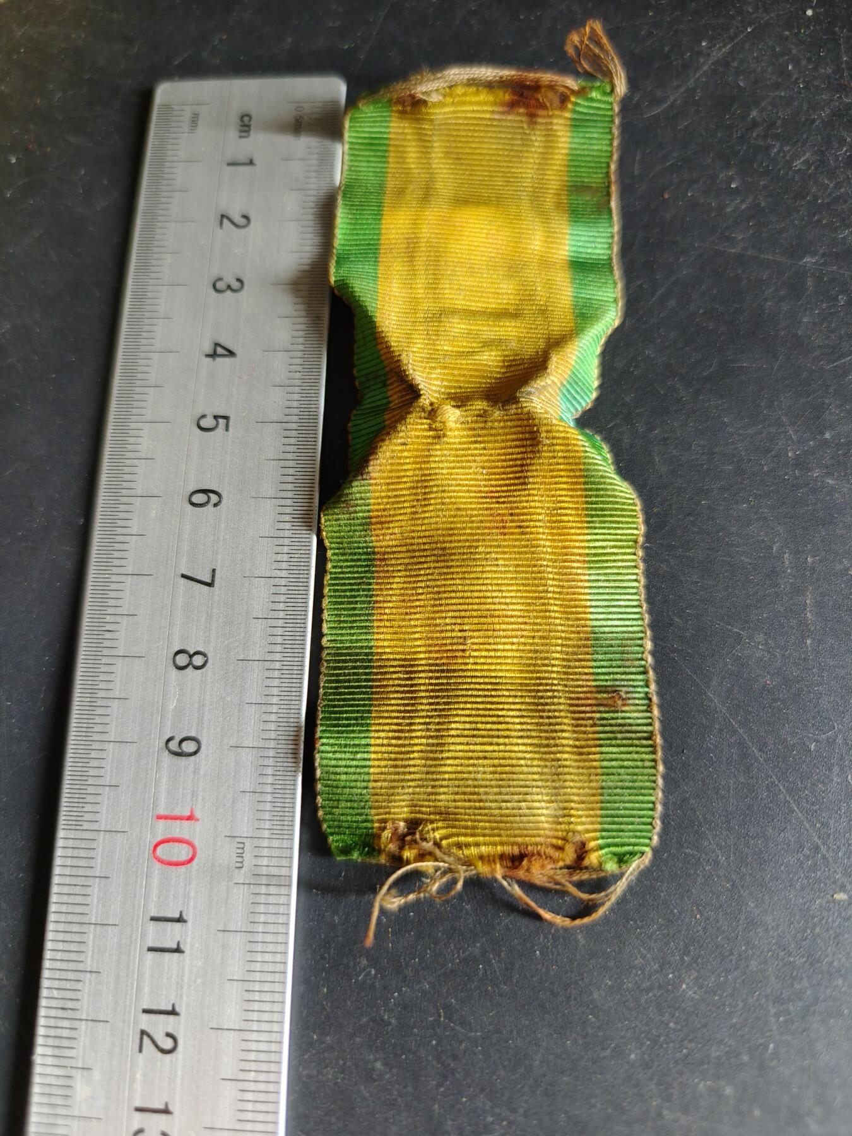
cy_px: 568
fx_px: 755
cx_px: 426
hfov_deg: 58.9
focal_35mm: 23
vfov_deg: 73.9
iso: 500
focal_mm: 6.06
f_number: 1.6
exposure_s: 1/100
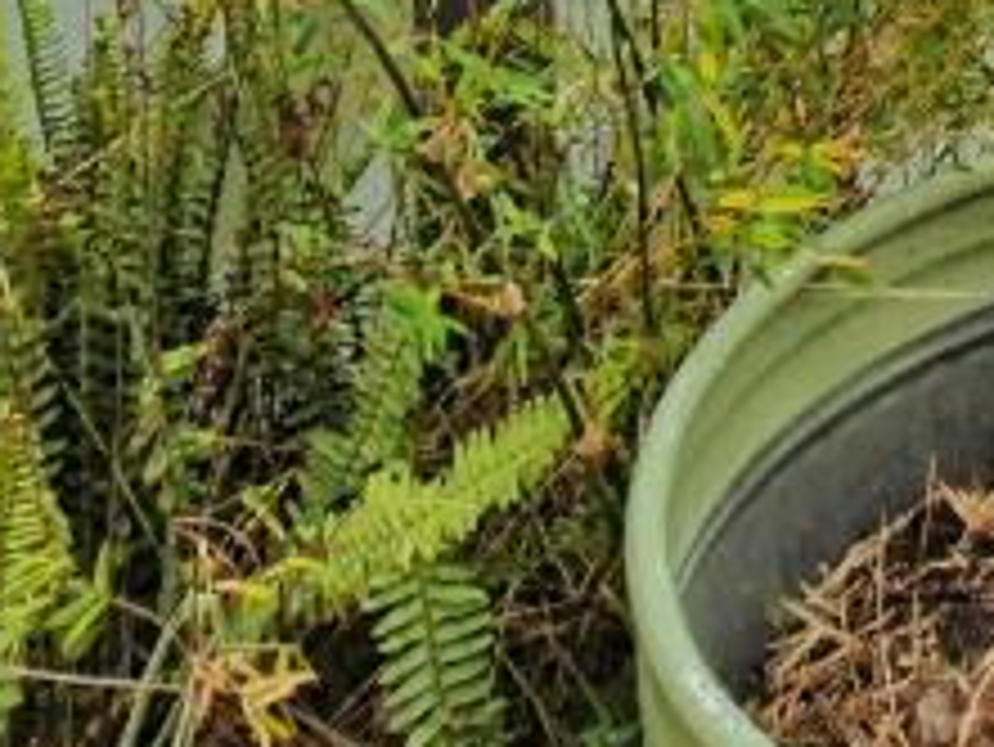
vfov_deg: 11.7
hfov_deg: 18.2
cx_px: 1511
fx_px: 2729
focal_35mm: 95
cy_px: -1231
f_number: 4.5
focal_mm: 7
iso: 320
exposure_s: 1/1600
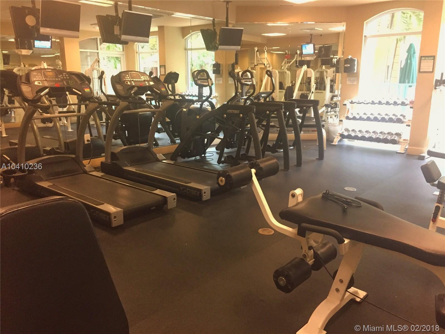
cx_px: 222
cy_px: 167
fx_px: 373
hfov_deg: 61.7
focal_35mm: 29
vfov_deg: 48.2
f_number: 2.2
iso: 250
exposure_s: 1/30
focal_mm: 4.15
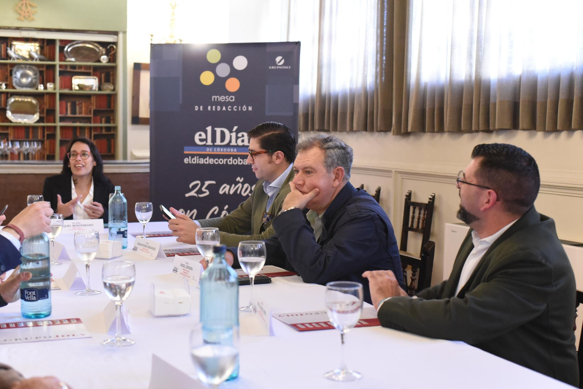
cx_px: 292
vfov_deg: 27.0
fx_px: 810
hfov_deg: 39.6
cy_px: 194
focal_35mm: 50
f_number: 4.5
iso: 7200
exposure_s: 1/125
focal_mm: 50
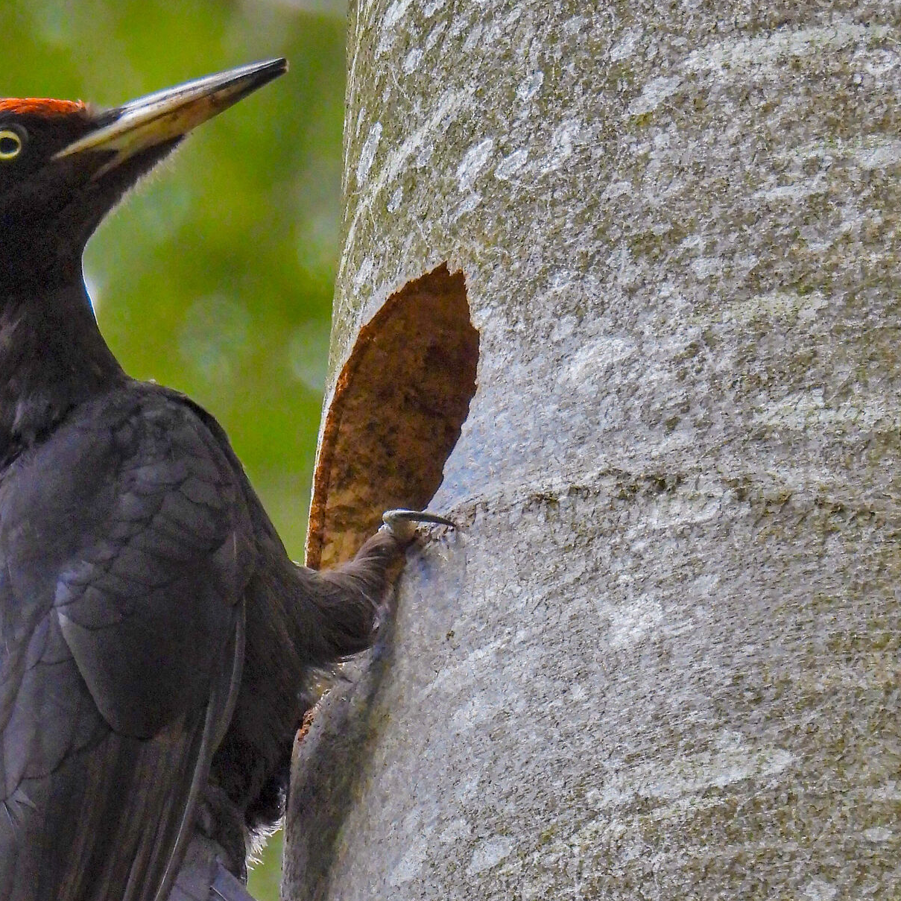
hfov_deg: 1.0
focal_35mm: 1755
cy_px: 696
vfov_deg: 1.0
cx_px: 344
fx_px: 51681
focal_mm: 180
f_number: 5.6
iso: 640
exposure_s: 1/125
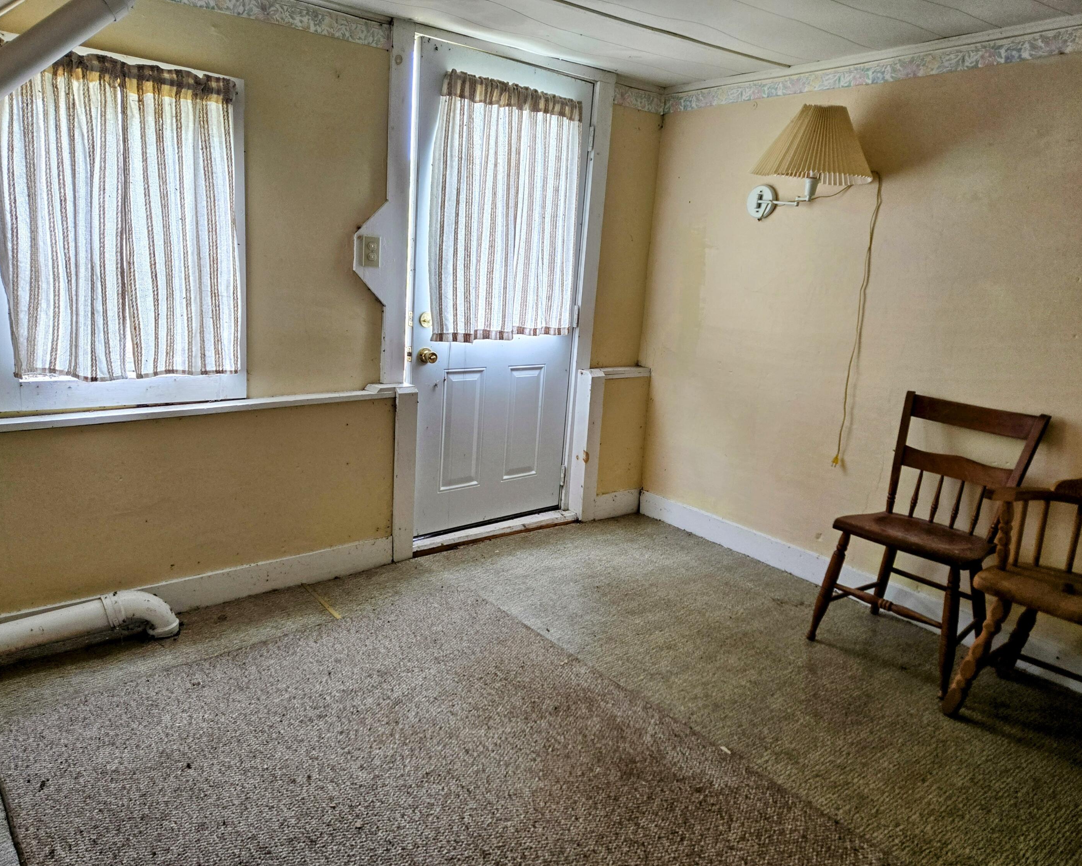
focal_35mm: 24
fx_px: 769
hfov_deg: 70.3
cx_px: 521
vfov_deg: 58.8
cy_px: 434
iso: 200
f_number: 1.8
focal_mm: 5.4
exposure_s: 1/120
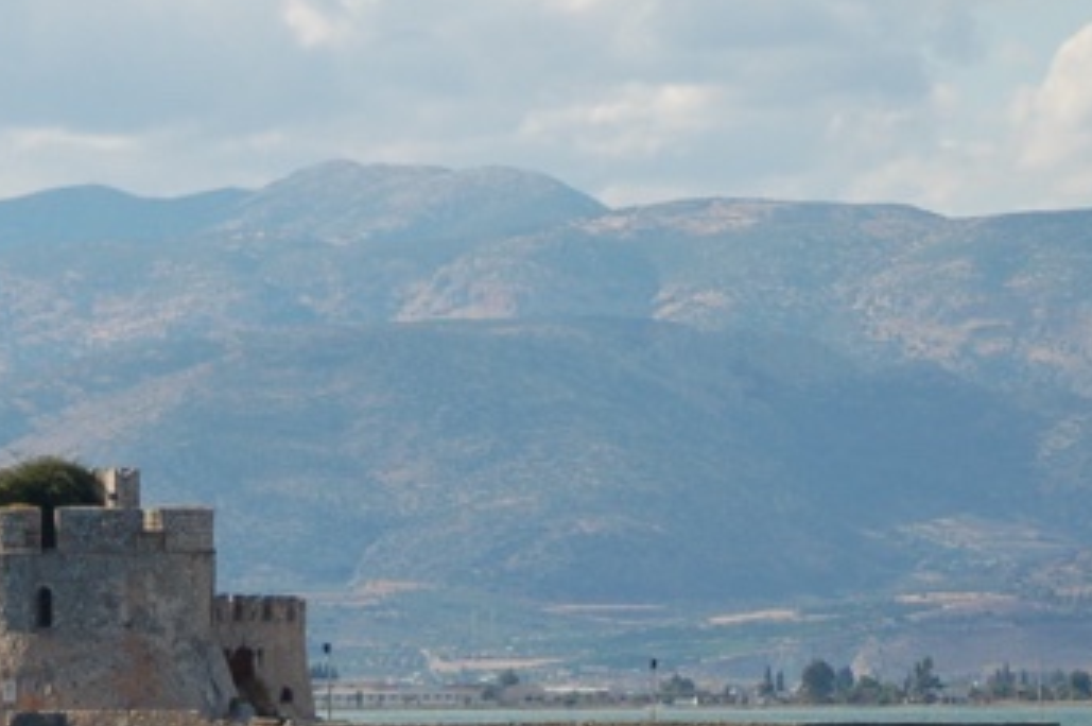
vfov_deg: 3.8
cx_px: 264
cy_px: 658
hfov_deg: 5.8
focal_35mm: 358
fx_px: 10849
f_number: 5.6
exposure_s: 1/1000
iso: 200
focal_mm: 80
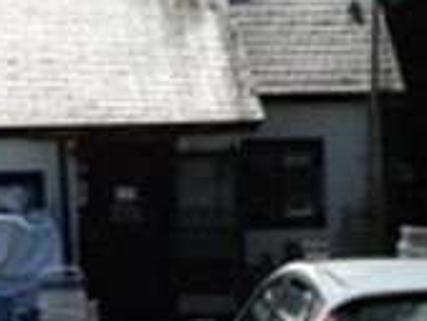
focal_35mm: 177
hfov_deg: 11.1
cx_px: 73
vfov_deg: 8.3
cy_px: -38
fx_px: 2185
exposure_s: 1/1000
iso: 80
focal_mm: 10.7
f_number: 3.7
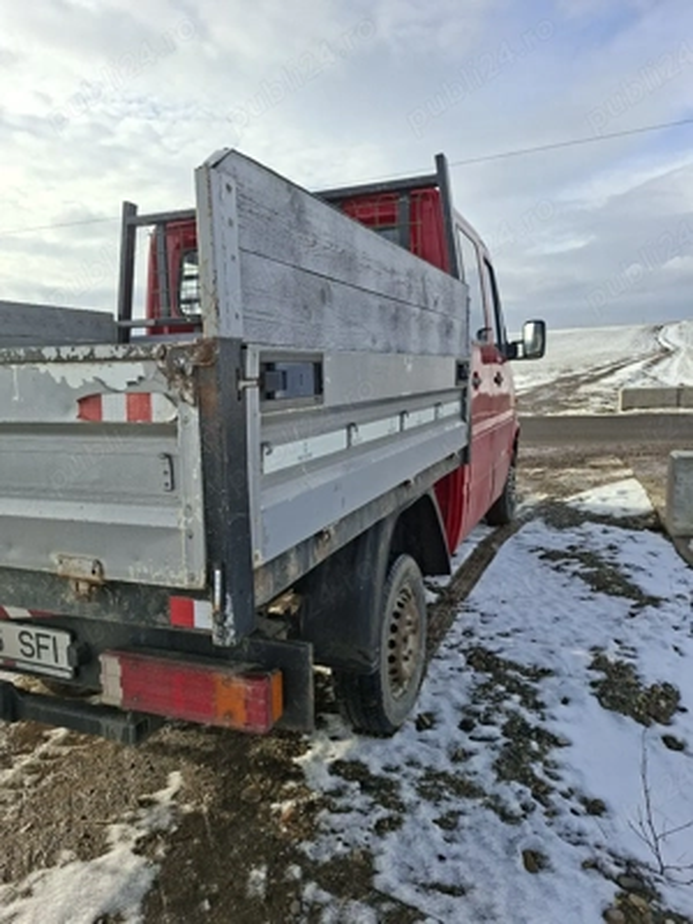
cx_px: 346
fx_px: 614
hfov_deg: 58.9
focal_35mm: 23
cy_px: 462
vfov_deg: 73.9
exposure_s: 1/2500
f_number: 1.8
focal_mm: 5.54
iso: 50
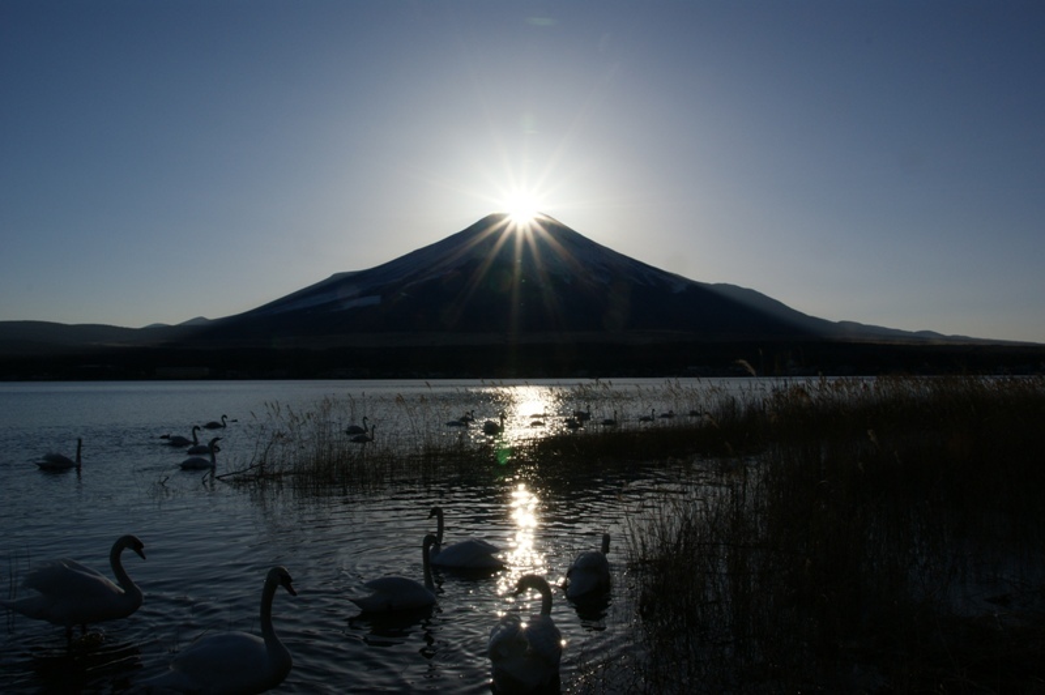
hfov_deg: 67.4
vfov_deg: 47.9
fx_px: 783
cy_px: 348
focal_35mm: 27
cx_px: 522
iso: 200
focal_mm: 18
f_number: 22
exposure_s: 1/320
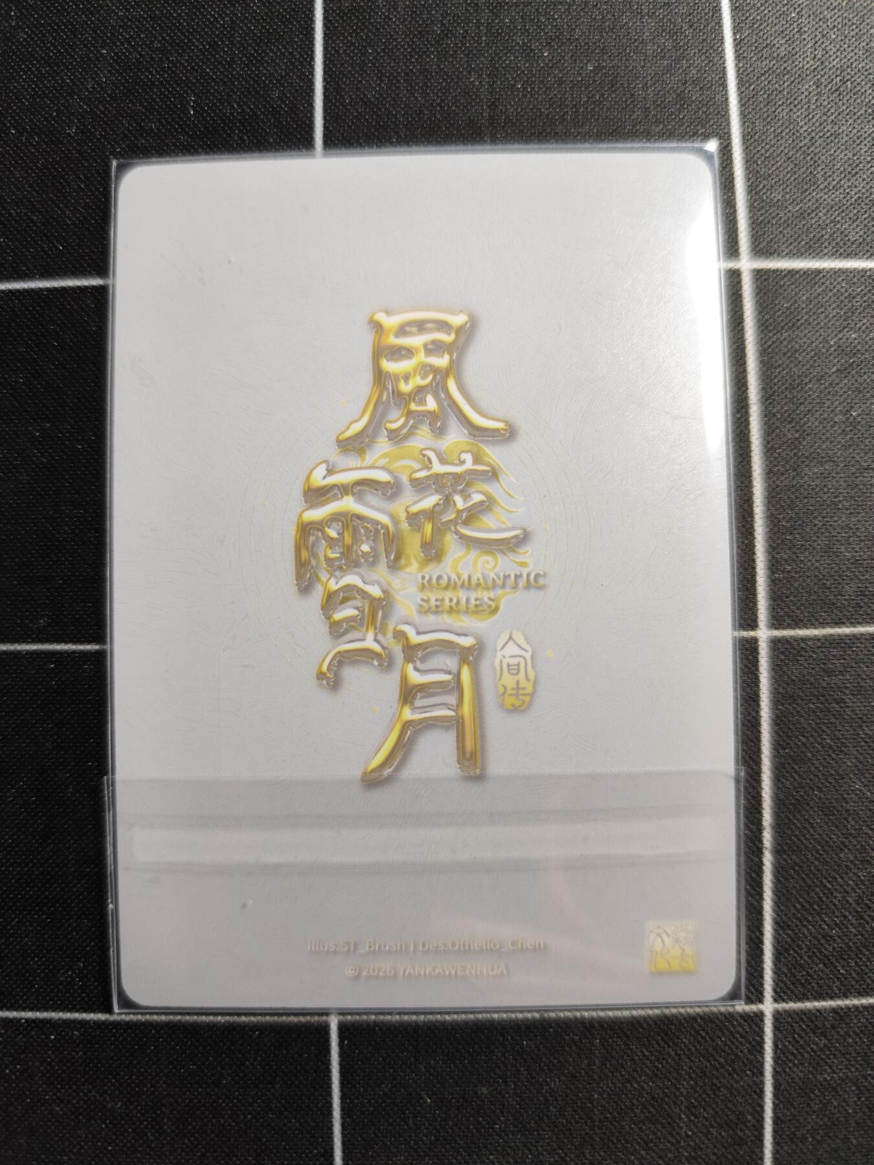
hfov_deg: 58.9
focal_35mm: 23
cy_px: 582
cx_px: 437
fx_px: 774
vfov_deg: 73.9
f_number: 1.65
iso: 400
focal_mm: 6.14
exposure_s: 1/100
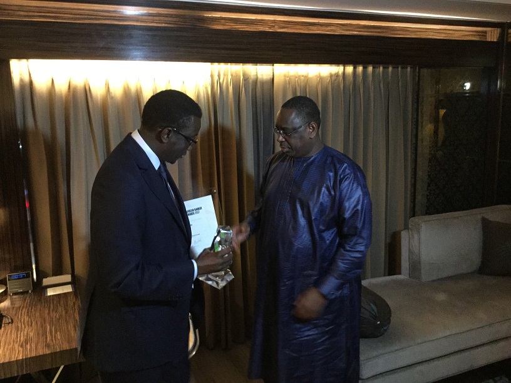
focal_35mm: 31
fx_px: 458
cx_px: 256
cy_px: 192
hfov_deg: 58.4
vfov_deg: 45.4
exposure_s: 1/15
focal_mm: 3.3
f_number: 2.4
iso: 400
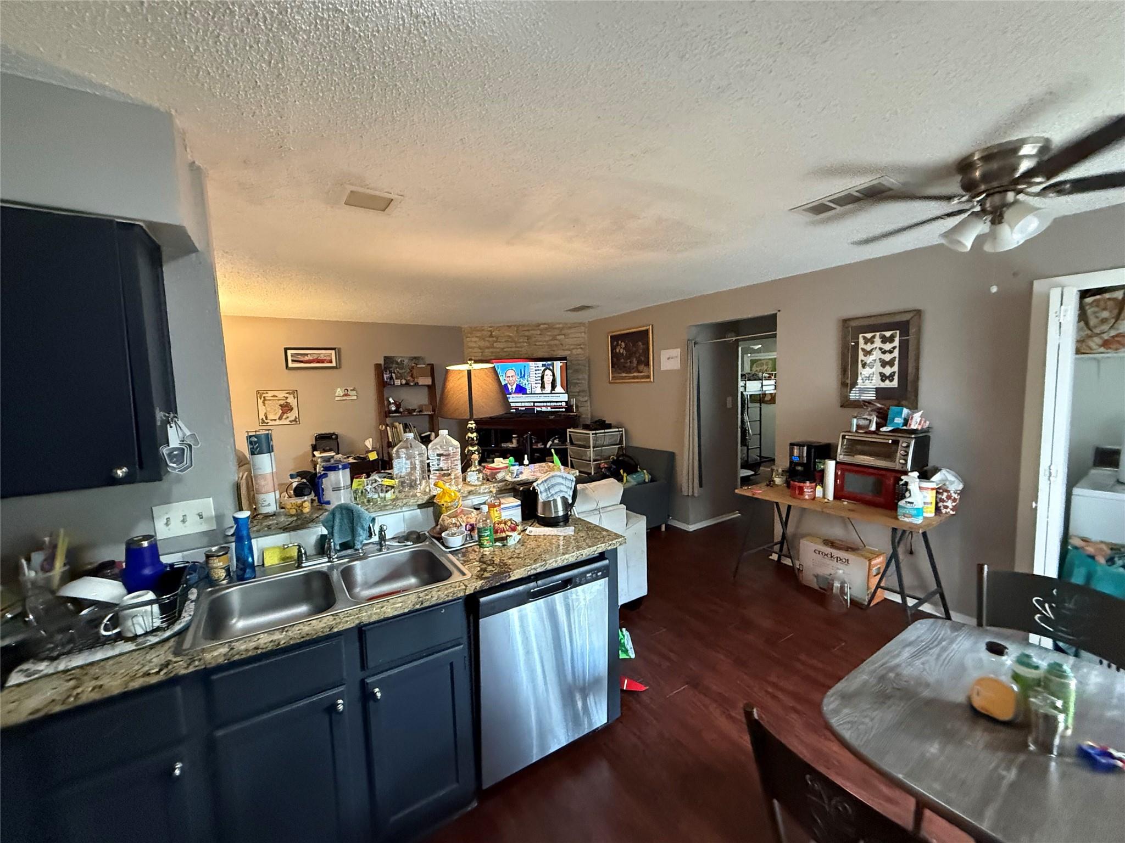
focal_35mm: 14
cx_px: 562
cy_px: 422
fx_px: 455
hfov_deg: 102.1
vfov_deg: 85.7
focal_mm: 2.22
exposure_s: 1/60
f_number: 2.2
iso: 800
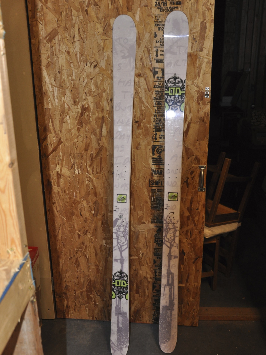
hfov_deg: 39.7
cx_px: 133
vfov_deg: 51.3
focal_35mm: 36
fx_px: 369
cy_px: 181
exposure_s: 1/60
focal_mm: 22
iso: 800
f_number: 3.8
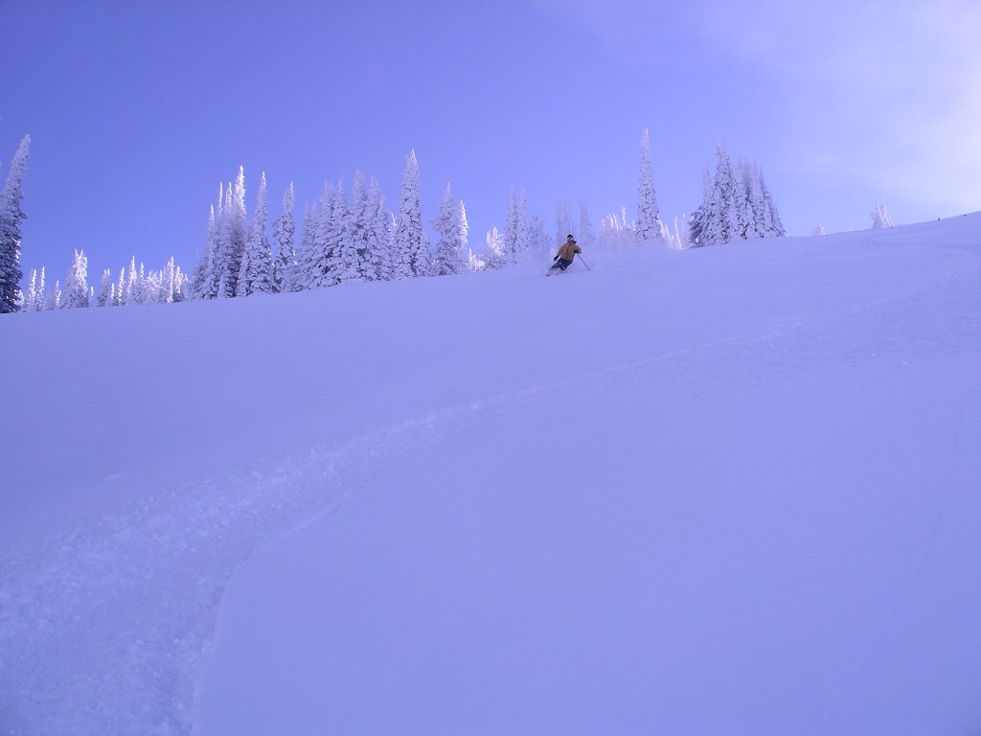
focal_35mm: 37
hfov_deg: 50.1
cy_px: 368
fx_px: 1049
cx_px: 490
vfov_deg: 38.7
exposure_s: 1/346
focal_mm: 7.8
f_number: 5
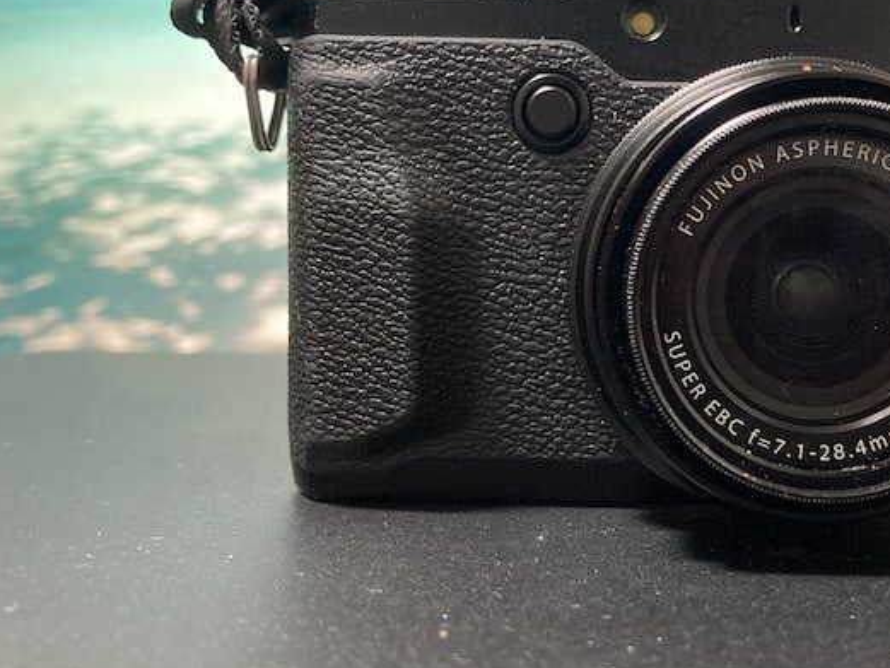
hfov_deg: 43.0
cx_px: 615
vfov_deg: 33.6
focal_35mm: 43
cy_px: 326
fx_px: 1106
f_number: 1.8
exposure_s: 1/30
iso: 640
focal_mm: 3.99
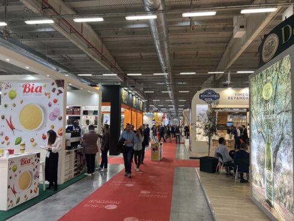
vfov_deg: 53.0
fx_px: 221
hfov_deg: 67.3
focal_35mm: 26
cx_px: 147
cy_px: 110
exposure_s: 1/100
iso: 64
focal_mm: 5.7
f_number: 1.5
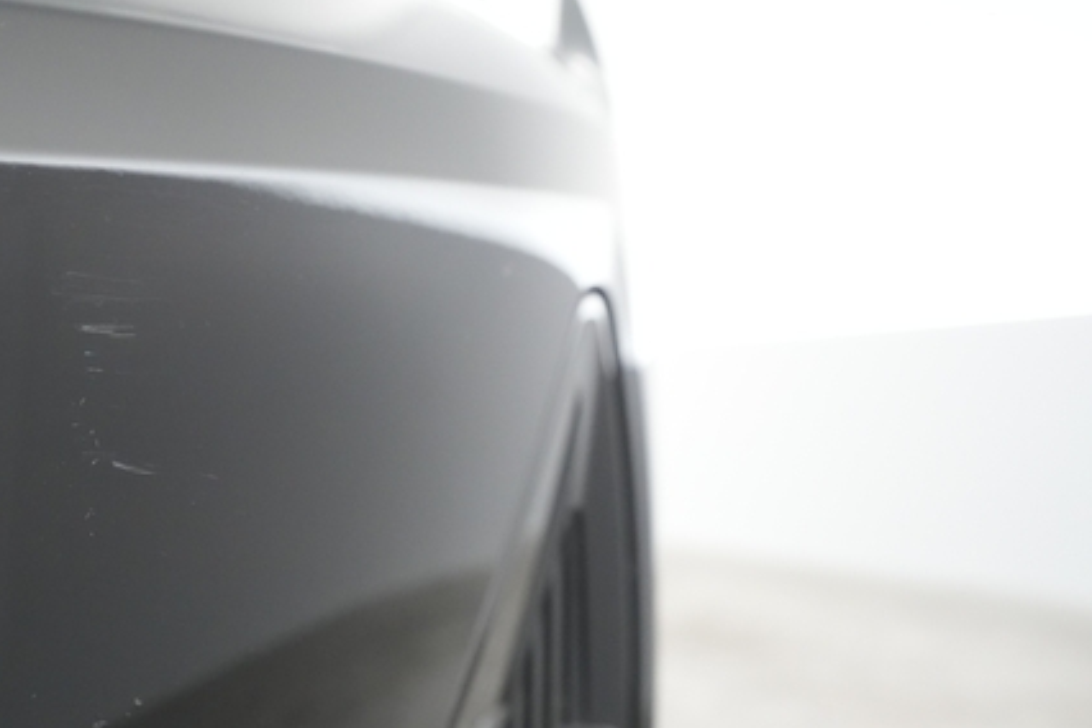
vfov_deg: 31.4
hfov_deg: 45.2
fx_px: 1274
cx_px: 305
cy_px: 531
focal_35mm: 42
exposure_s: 1/100
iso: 6400
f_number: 4.5
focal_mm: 28
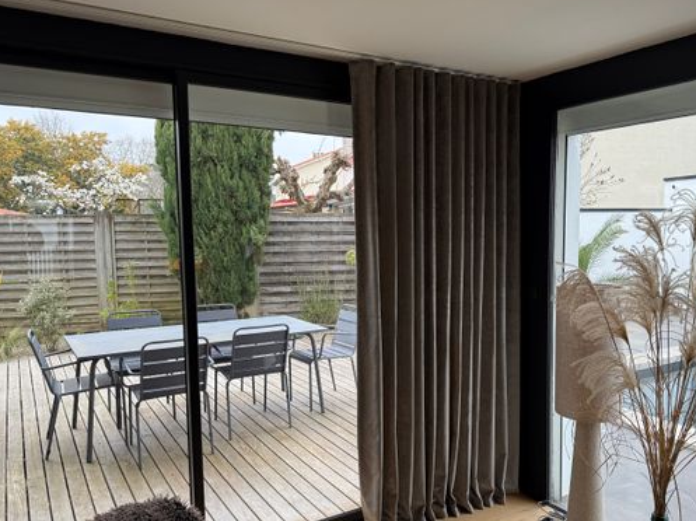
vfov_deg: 48.1
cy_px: 277
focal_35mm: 29
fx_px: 583
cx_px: 416
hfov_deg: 61.2
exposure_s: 1/145
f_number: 1.78
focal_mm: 6.76
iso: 50
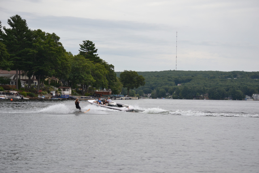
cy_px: 86
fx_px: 734
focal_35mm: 102
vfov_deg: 13.4
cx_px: 130
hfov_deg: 20.0
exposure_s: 1/1000
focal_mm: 68
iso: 400
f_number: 4.5
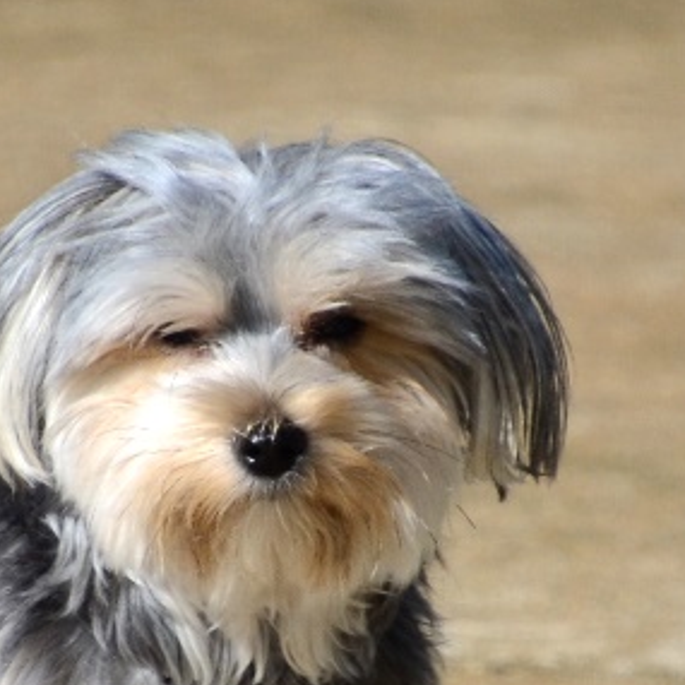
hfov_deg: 0.6
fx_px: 64008
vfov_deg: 0.6
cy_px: 489
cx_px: 288
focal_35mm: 2859
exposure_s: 1/640
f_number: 6.3
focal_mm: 400
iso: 160
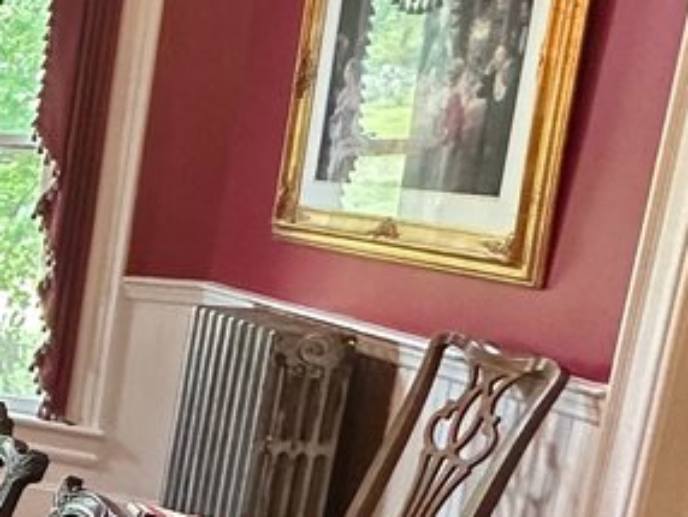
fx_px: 1472
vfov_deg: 19.7
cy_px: 415
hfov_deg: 19.0
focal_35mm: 74
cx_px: -603
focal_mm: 2.22
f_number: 2.2
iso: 320
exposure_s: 1/120
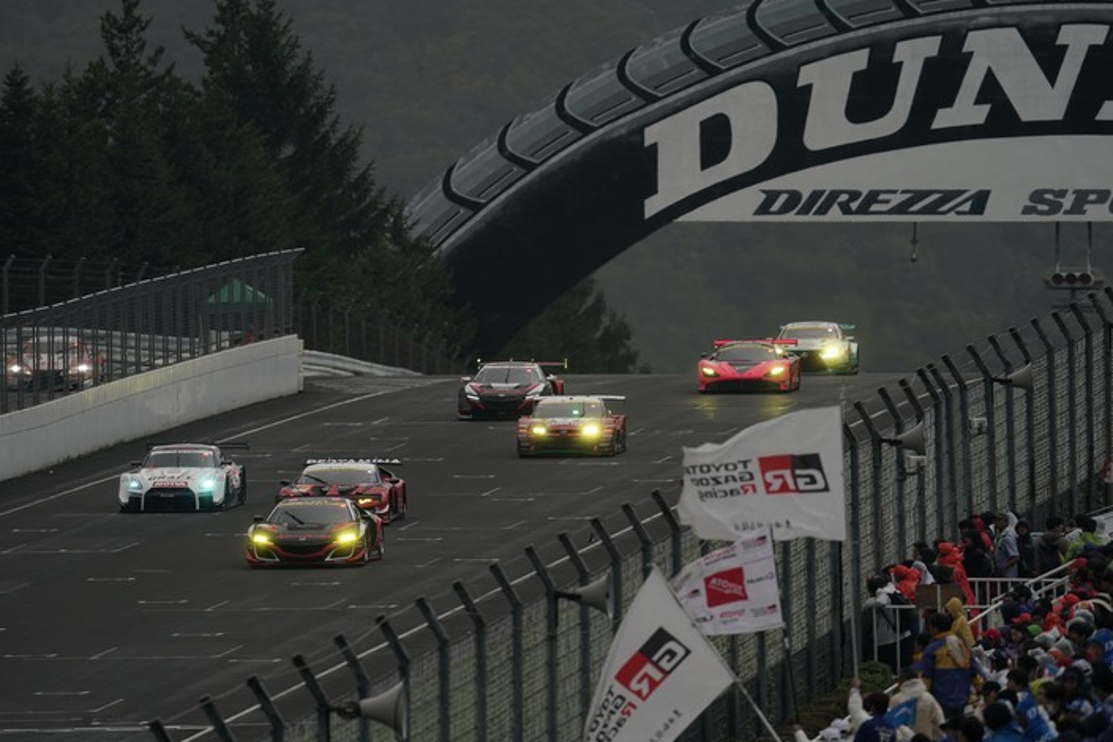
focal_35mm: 613
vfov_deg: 2.2
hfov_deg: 3.4
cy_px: 374
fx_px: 18950
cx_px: 549
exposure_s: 1/640
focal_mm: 600
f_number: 6.3
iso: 800
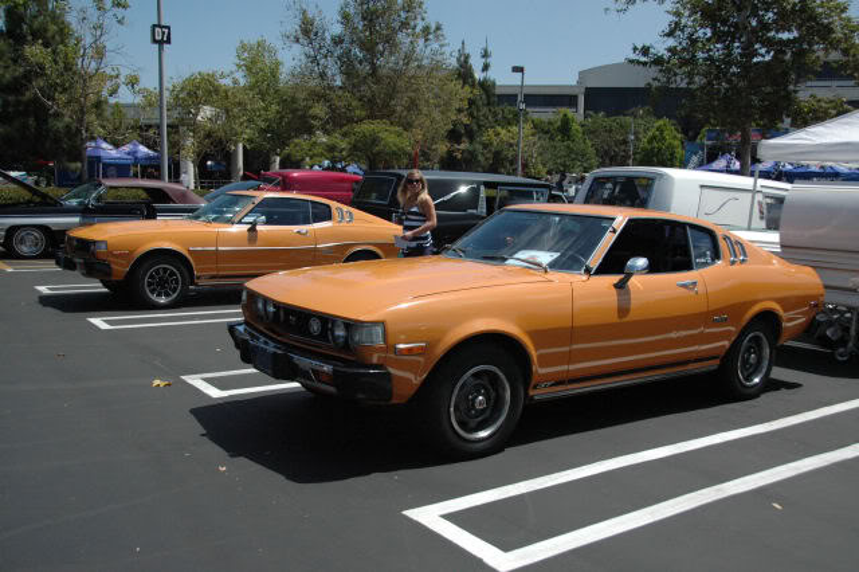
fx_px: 787
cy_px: 286
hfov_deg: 57.2
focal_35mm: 33
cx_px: 430
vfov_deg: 39.9
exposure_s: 1/8000
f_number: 4.5
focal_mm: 22
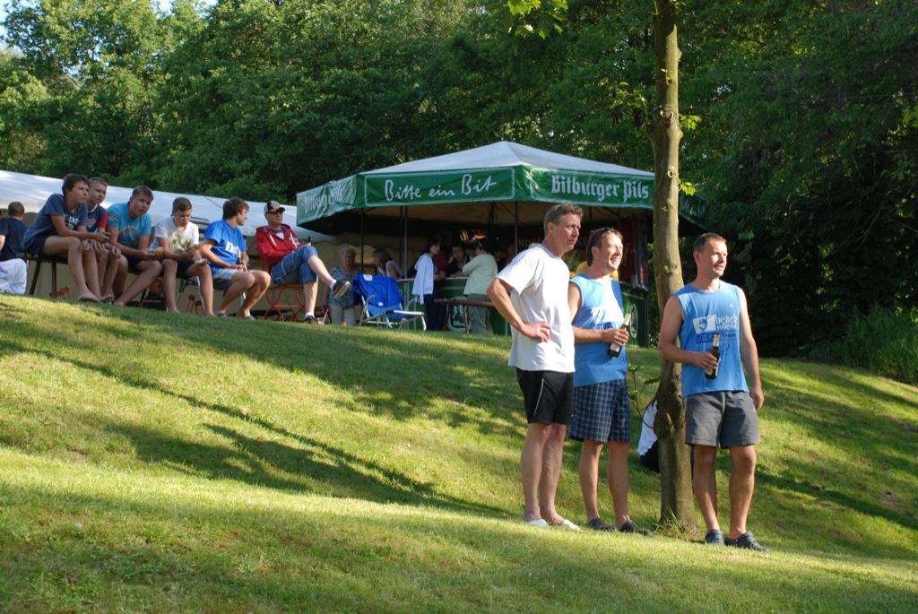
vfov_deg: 20.7
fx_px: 1685
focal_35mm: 66
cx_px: 459
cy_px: 307
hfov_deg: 30.5
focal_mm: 44
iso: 180
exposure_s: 1/125
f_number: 5.6
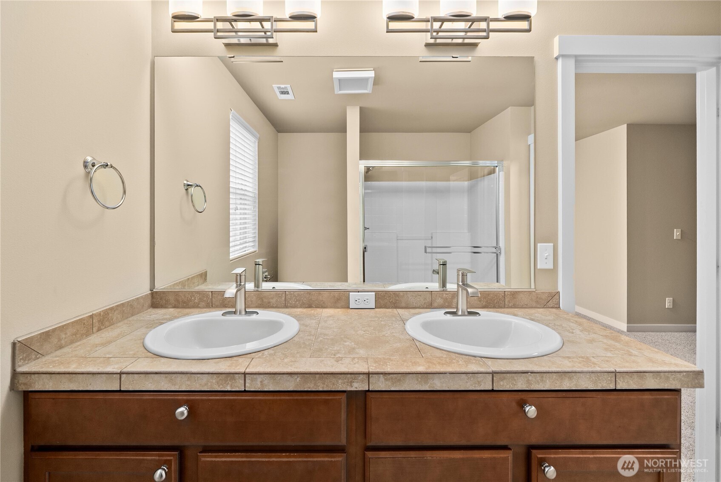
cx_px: 360
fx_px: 281
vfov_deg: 81.3
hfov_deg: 104.2
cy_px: 241
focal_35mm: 14
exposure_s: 1/5
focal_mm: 14
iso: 1000
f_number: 7.1
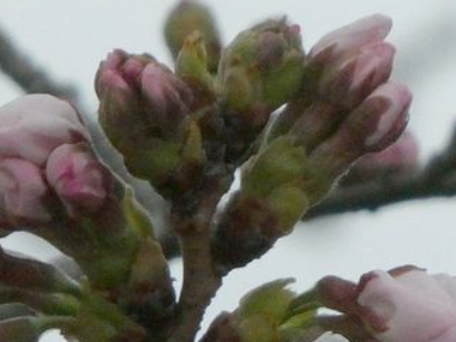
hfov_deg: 2.1
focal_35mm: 924
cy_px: 208
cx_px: 205
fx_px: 12167
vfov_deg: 1.6
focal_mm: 66.8
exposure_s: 1/100
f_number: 6
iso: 1000
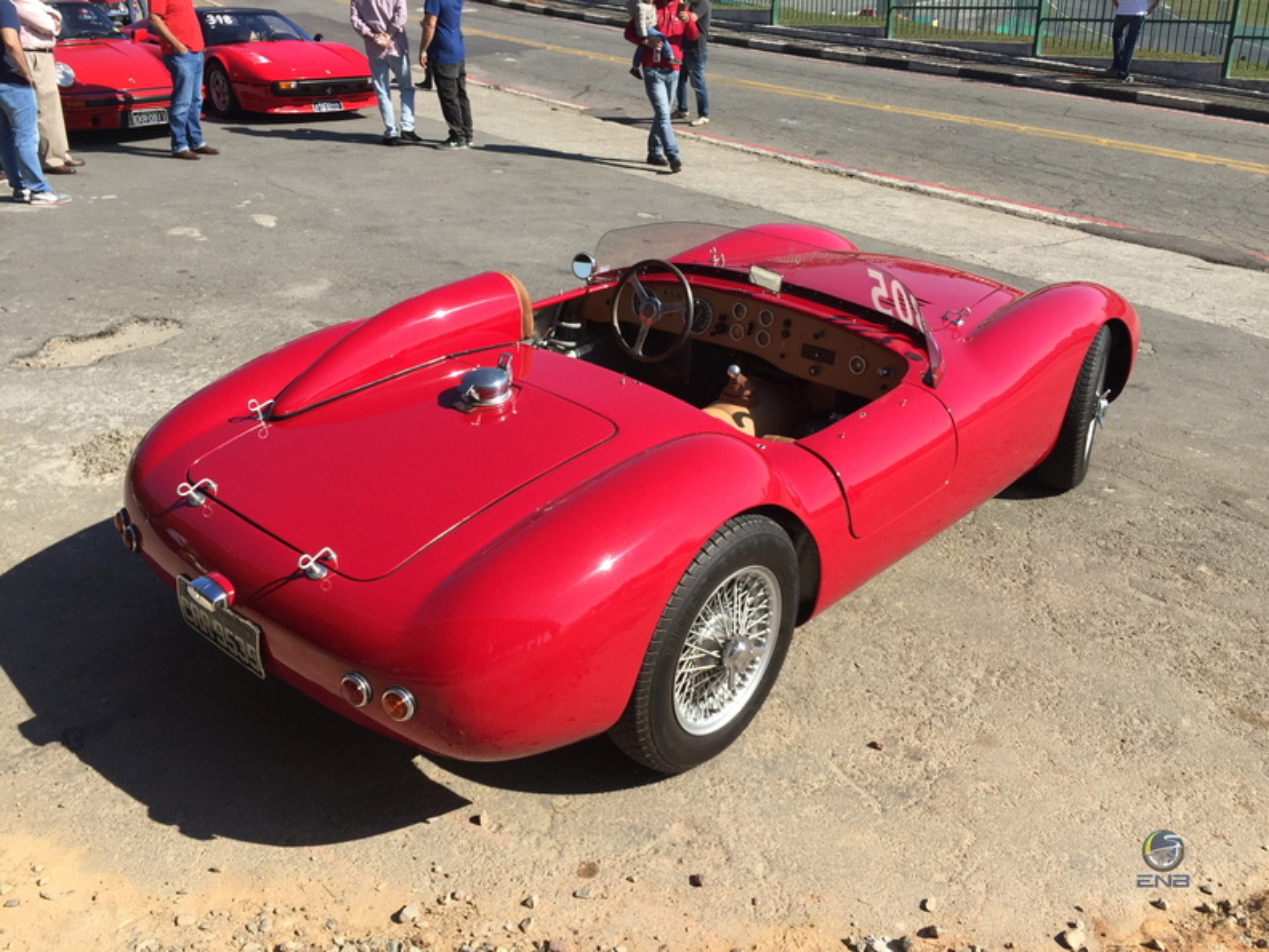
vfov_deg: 48.2
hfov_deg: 61.7
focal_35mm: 29
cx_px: 634
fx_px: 1063
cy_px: 476
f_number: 2.2
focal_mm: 4.15
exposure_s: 1/1199
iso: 32
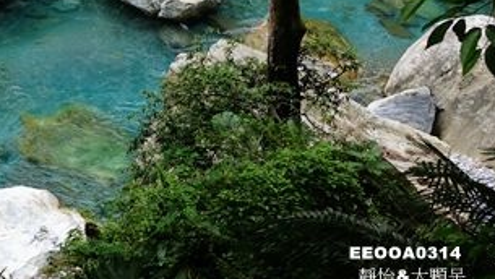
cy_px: -32
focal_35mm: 78
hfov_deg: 26.1
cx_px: 28
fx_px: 1024
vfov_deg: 15.1
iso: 125
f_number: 4
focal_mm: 12.99
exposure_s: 1/160
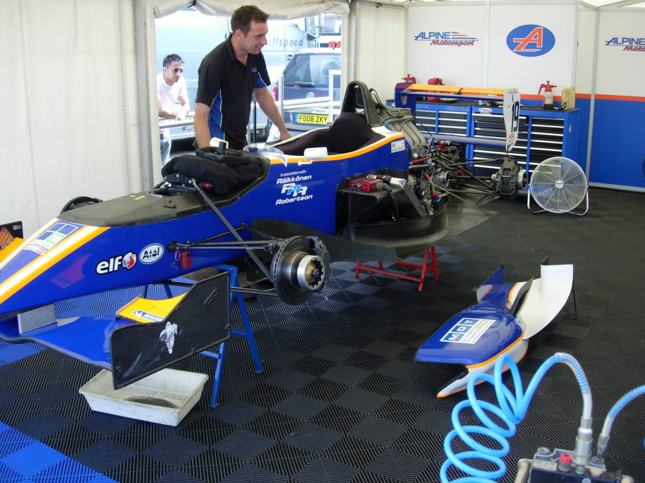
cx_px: 319
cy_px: 236
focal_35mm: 39
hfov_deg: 47.9
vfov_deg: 36.8
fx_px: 727
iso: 64
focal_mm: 7.8
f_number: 2.8
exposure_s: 1/181
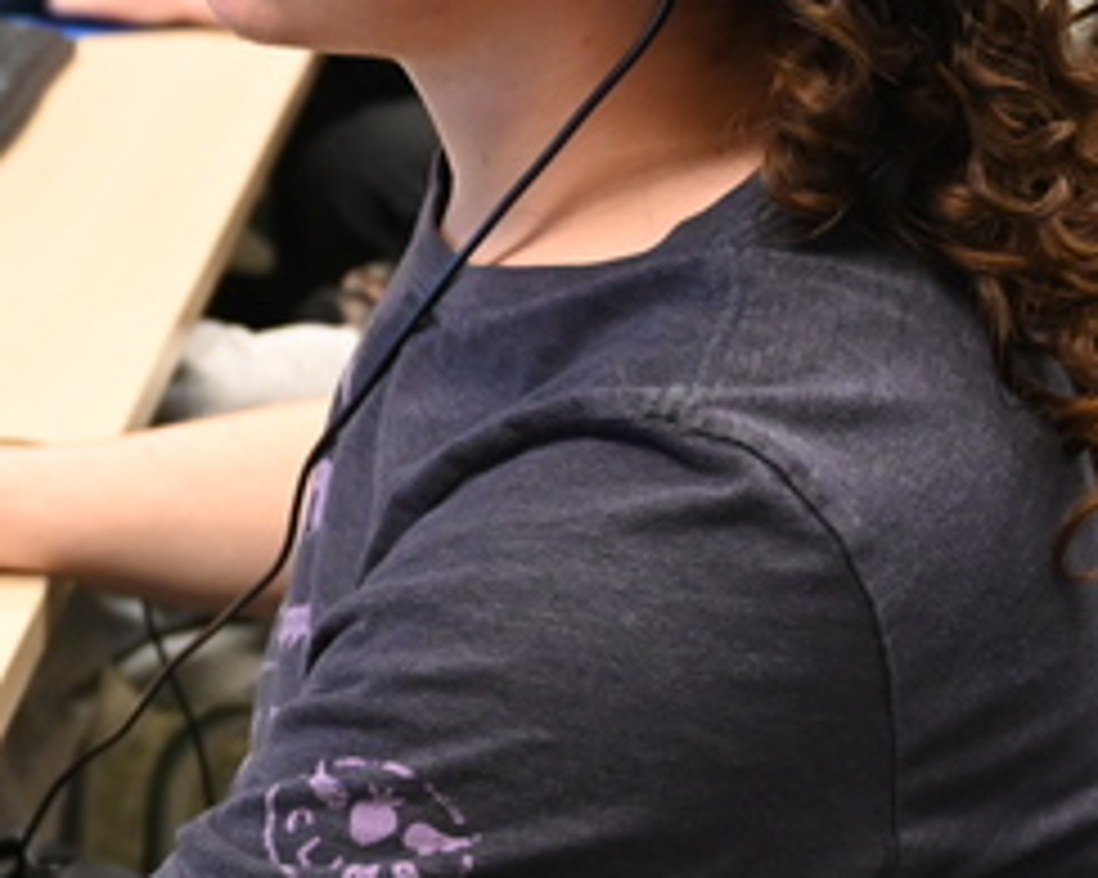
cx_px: -459
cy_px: 308
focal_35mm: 114
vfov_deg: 13.5
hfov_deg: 15.7
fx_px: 3703
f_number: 4
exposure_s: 1/125
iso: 3200
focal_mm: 29
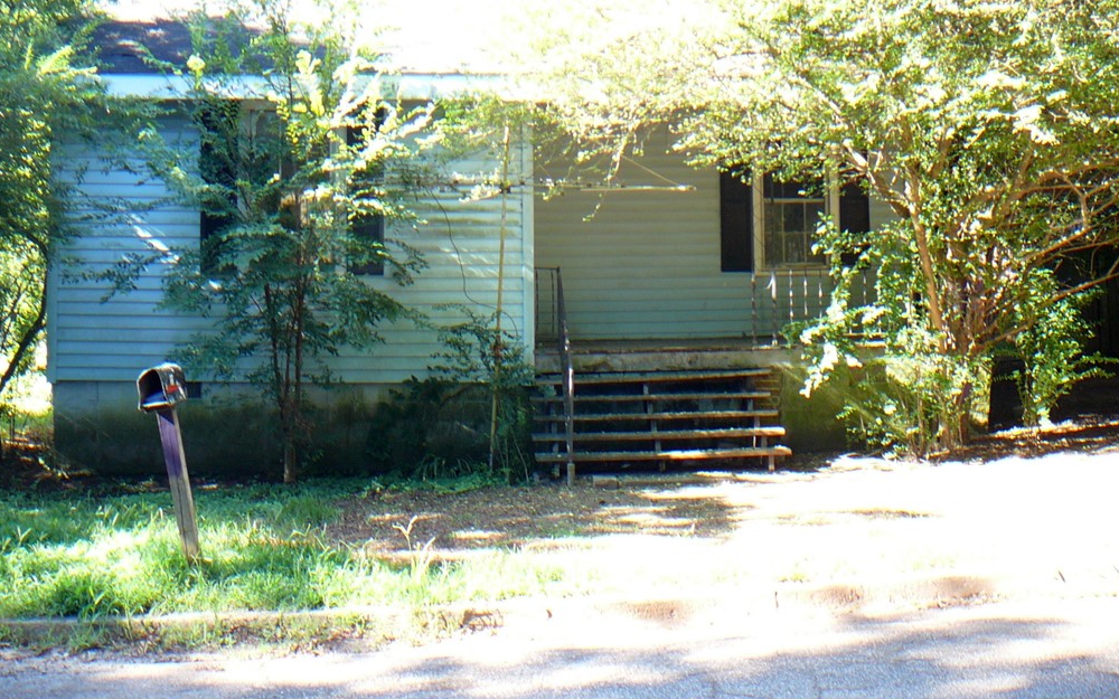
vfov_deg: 33.6
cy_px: 322
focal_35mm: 38
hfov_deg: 51.5
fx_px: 1159
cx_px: 563
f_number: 2.8
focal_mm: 5.2
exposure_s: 1/30
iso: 80
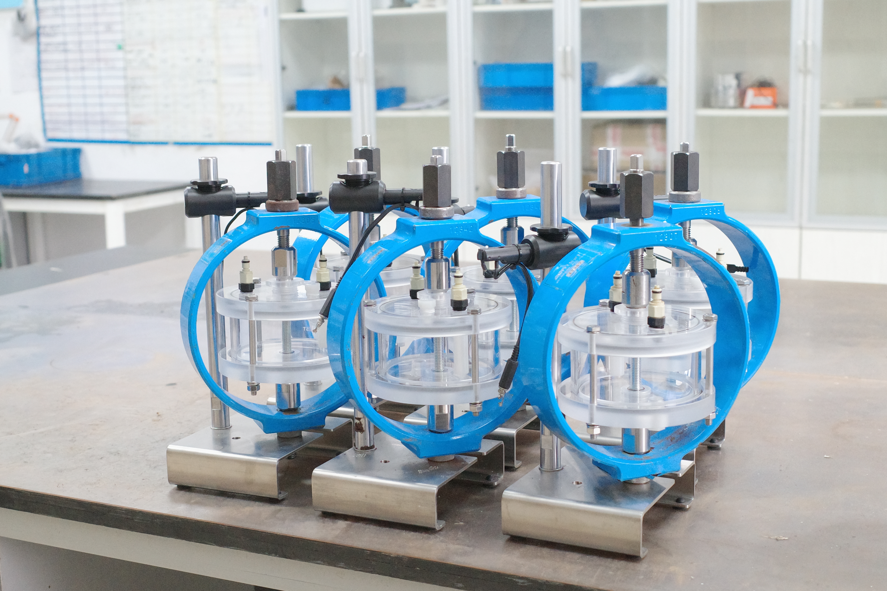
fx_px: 1232
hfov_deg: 39.6
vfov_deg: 27.0
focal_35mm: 50
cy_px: 296
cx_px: 444
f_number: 2.8
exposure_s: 1/200
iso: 2000
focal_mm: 18.3
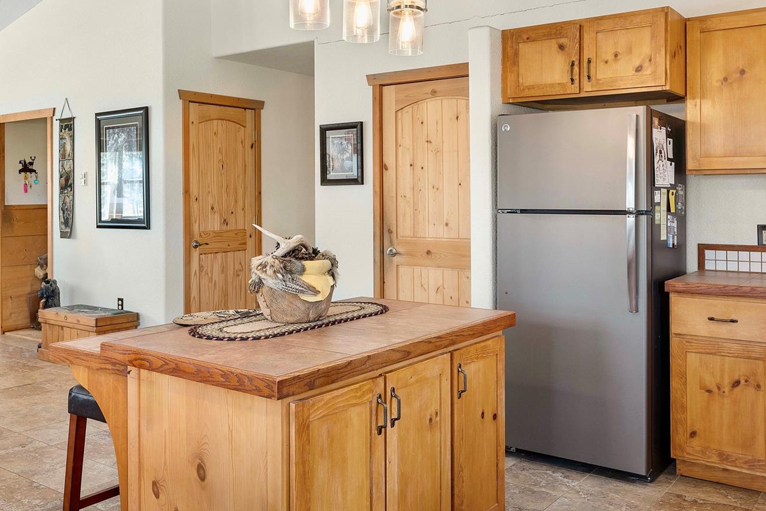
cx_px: 312
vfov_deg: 39.9
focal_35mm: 33
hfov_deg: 56.8
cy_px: 226
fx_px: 702
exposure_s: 1.3
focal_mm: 27
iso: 100
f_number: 8
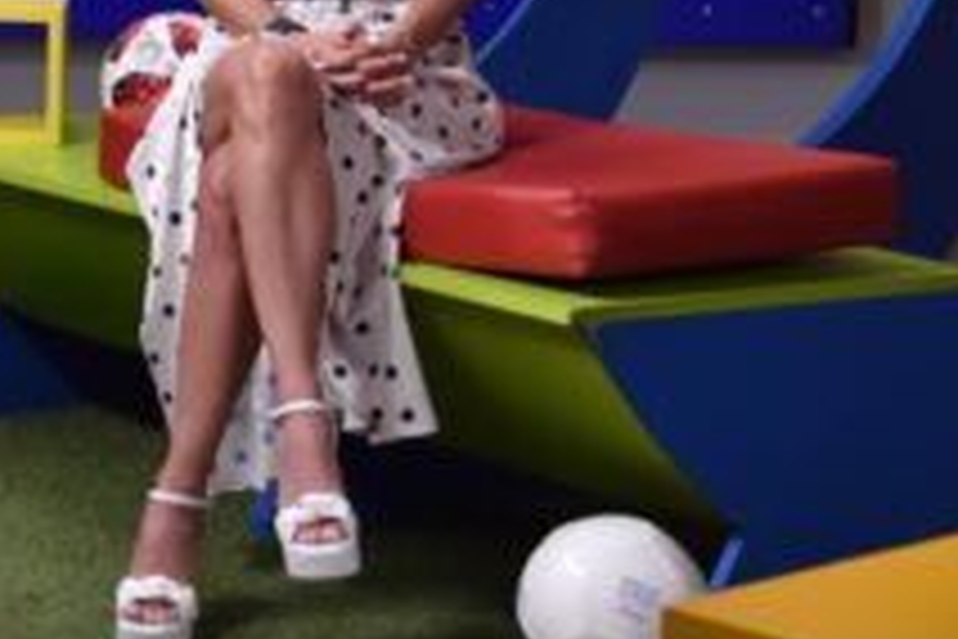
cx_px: -279
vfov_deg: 9.6
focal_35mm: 141
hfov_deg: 14.0
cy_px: -180
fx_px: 3752
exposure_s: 1/160
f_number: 4
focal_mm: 50
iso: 800
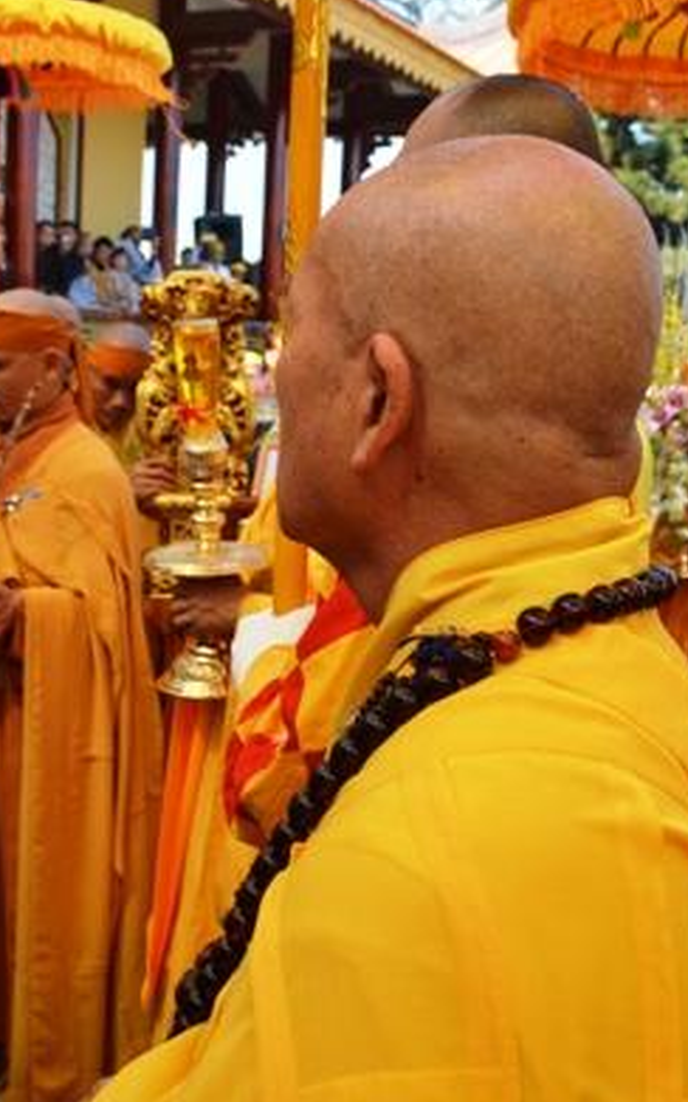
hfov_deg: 28.6
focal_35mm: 45
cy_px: 558
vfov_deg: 44.4
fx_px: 1352
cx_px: 321
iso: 100
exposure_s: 1/160
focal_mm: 18
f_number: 6.3
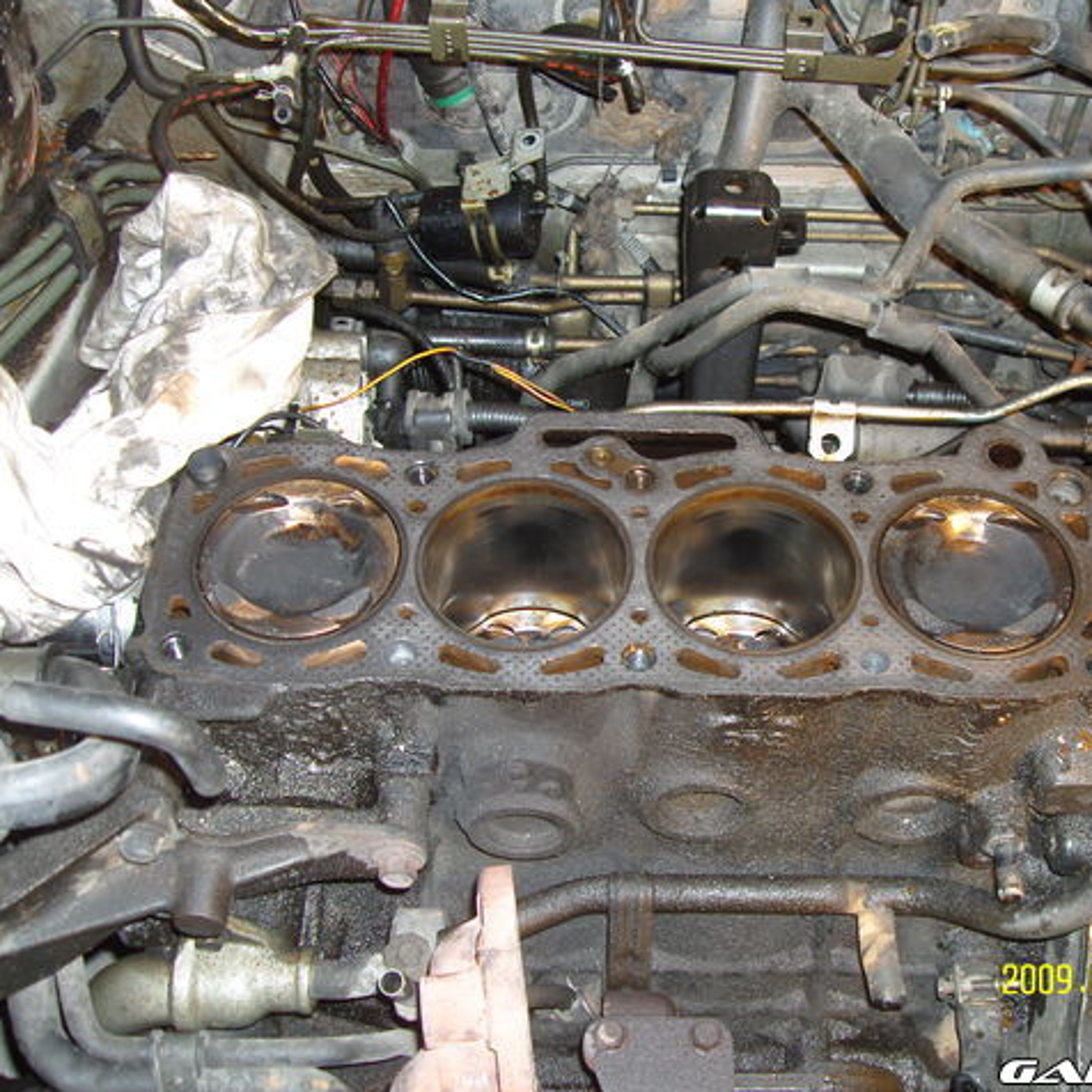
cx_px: 658
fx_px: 1570
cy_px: 544
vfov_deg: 38.3
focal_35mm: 44
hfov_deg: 38.2
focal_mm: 6.2
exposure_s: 1/40
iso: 80
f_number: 2.8
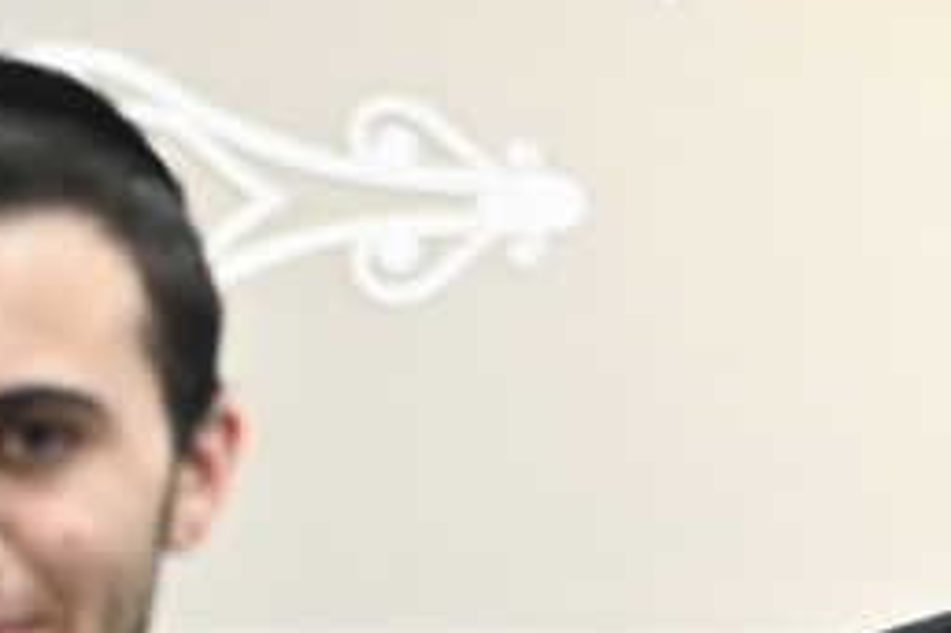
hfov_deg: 4.9
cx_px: 2091
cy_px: 1359
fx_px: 10797
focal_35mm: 409
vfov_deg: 3.3
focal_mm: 75
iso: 2500
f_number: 4.5
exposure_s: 1/160
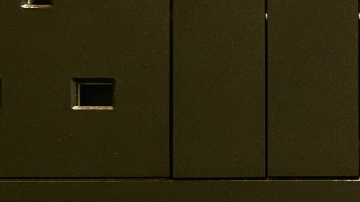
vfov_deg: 10.0
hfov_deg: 16.8
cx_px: 479
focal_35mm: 120
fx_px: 1145
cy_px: 211
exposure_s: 1/25
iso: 1250
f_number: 1.8
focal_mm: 5
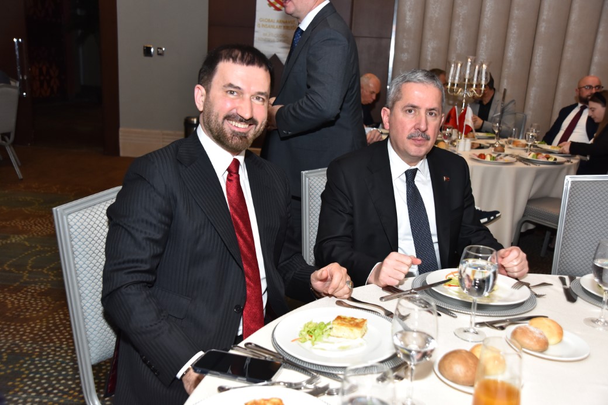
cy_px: 202
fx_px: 591
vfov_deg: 37.8
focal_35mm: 35
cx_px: 304
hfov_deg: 54.4
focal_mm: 35
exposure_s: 1/400
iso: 1250
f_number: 4.5
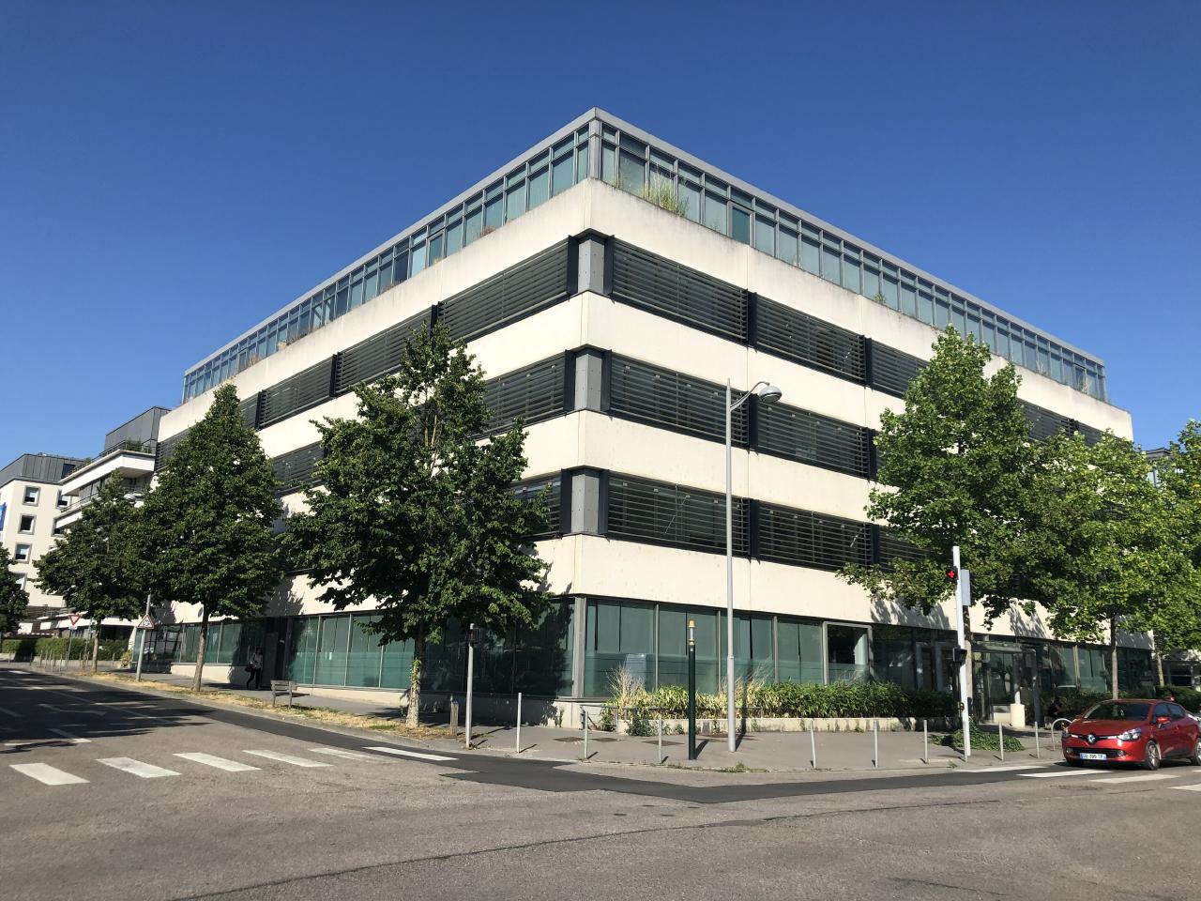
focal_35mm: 28
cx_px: 600
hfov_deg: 63.4
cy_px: 450
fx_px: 971
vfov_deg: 49.7
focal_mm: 3.99
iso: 20
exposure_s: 1/2525
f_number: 1.8
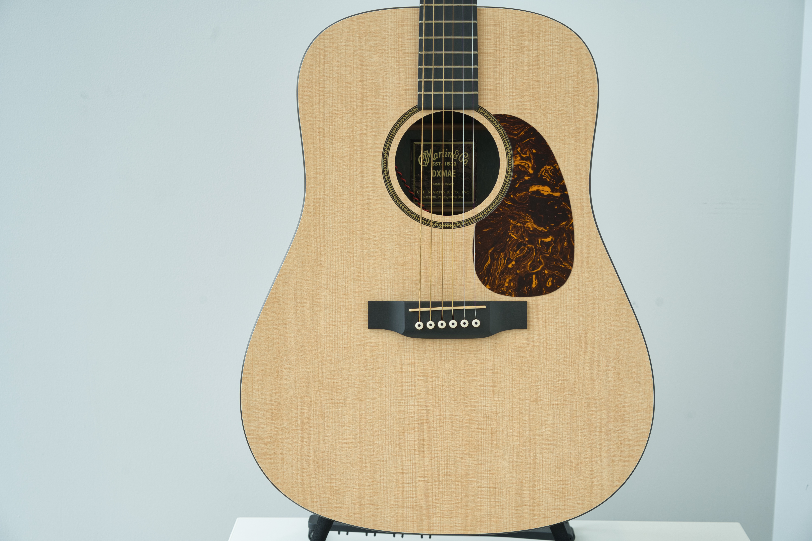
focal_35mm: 55
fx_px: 1240
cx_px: 406
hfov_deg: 36.2
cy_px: 270
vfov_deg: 24.6
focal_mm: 55
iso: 400
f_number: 8
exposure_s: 1/100
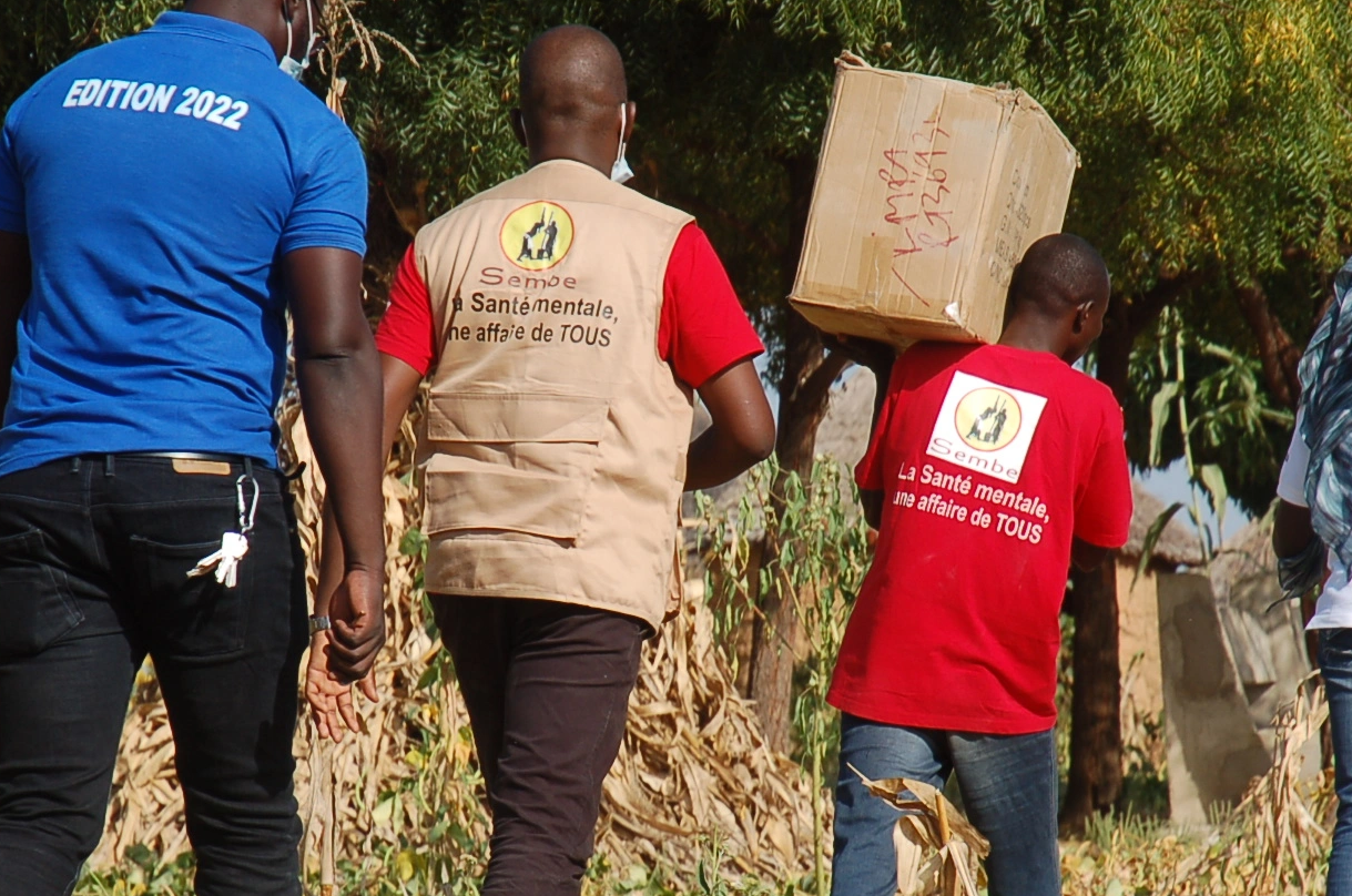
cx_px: 631
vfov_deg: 5.8
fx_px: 8844
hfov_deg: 8.7
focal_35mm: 236
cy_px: 569
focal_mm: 85
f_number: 6.3
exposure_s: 1/640
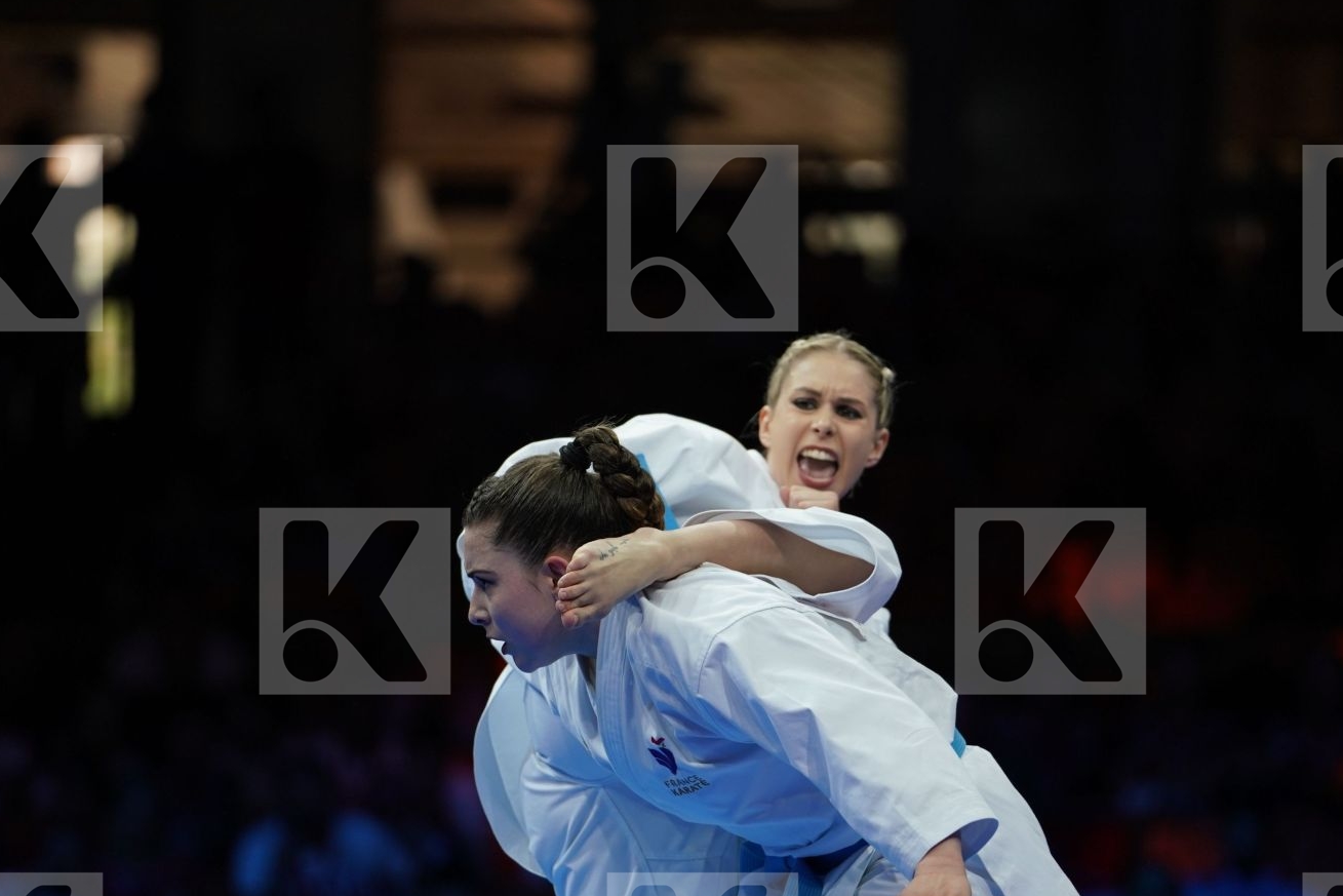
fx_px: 10259
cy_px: 601
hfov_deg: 7.5
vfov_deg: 5.0
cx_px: 703
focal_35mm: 275
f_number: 2.8
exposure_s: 1/500
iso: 400
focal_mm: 200
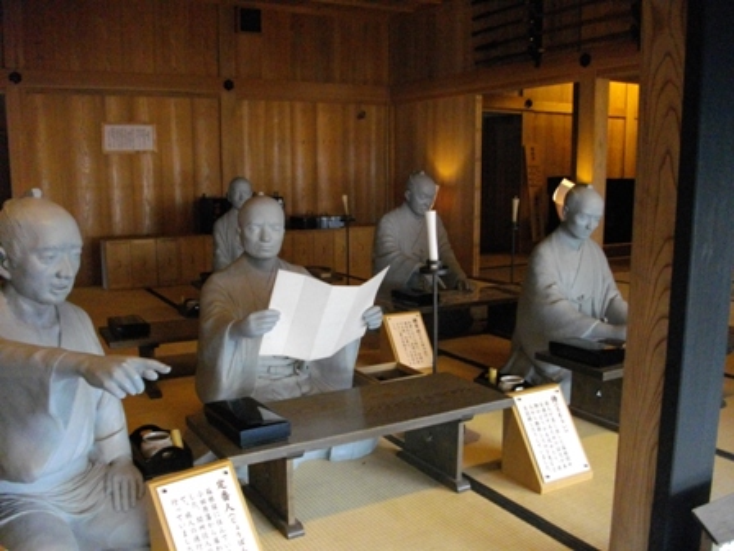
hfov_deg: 56.8
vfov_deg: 44.2
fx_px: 679
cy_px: 276
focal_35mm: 32
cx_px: 367
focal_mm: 5.7
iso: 749
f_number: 2.9
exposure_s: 1/100
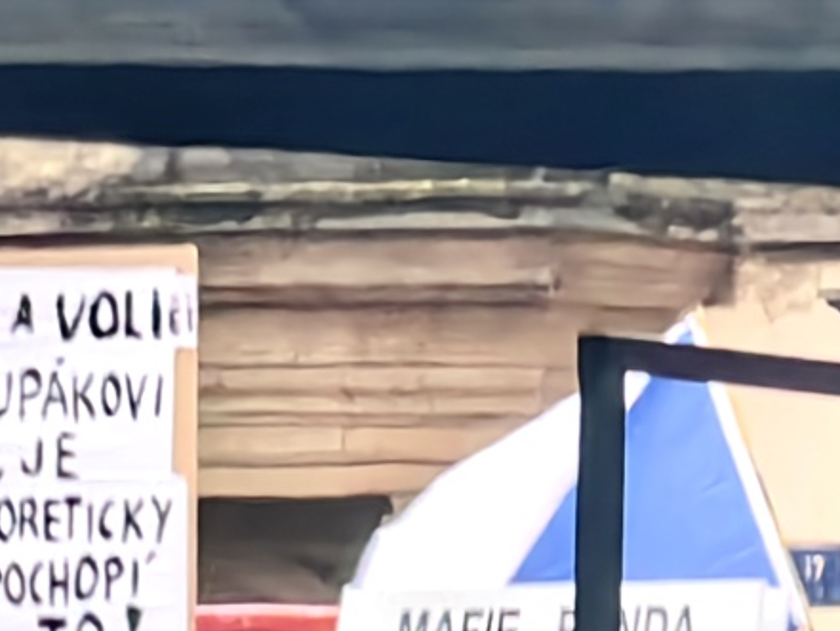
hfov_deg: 1.7
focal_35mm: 1148
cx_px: 251
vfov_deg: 1.3
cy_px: 489
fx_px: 27865
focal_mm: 16.85
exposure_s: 1/33.3
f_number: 3.5
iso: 400
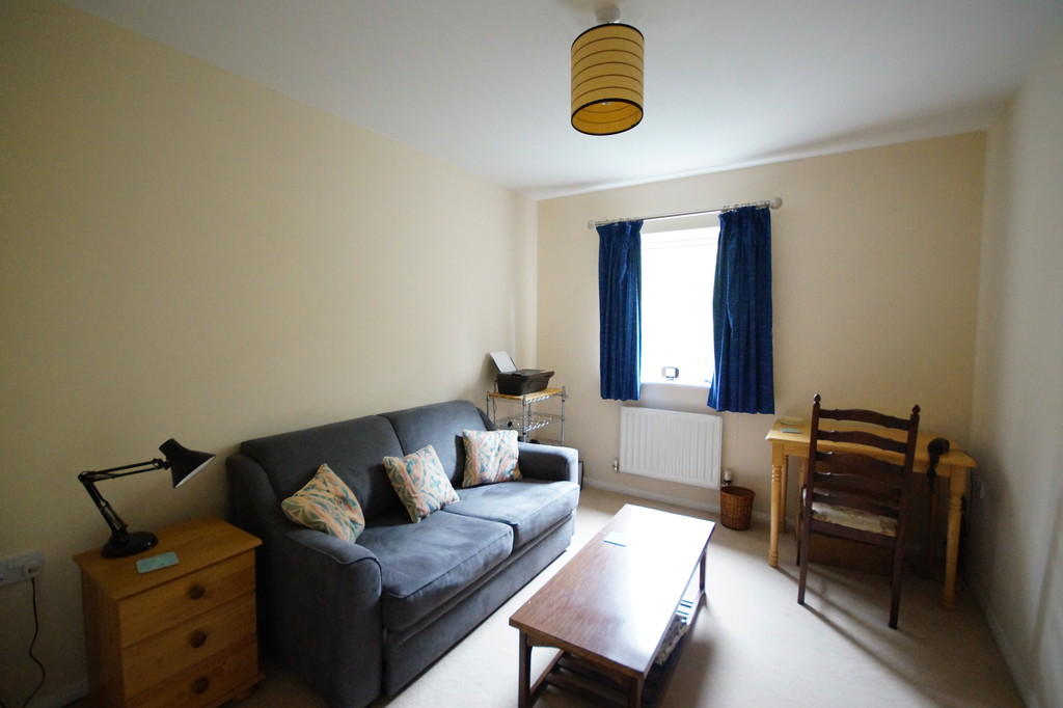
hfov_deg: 100.4
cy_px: 354
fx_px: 443
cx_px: 532
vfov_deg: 77.3
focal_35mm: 15
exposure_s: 1/50
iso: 3200
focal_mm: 10
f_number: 4
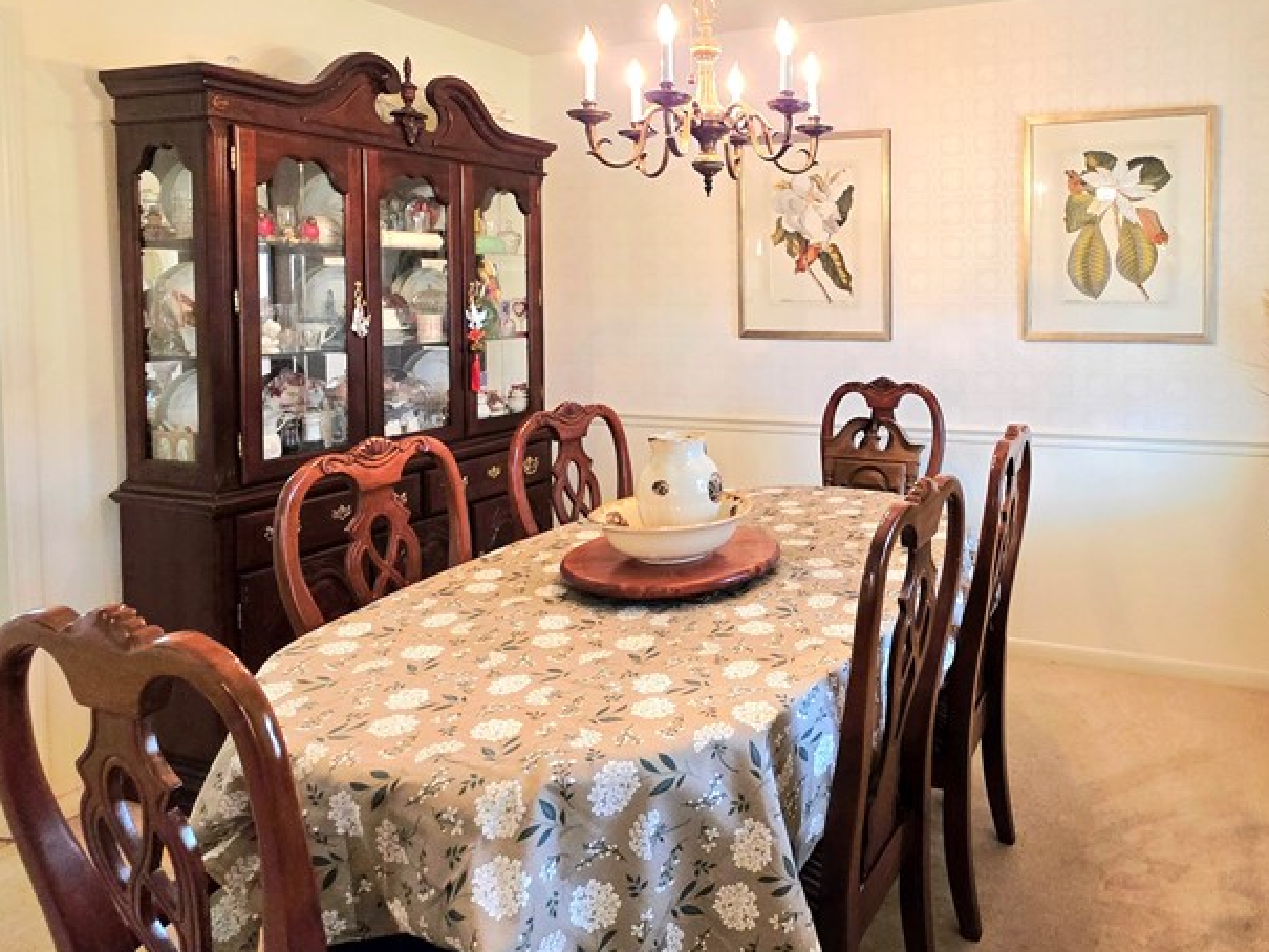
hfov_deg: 72.5
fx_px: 807
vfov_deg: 59.8
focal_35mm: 22
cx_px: 908
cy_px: 323
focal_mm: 2.2
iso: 250
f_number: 1.9
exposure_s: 1/120
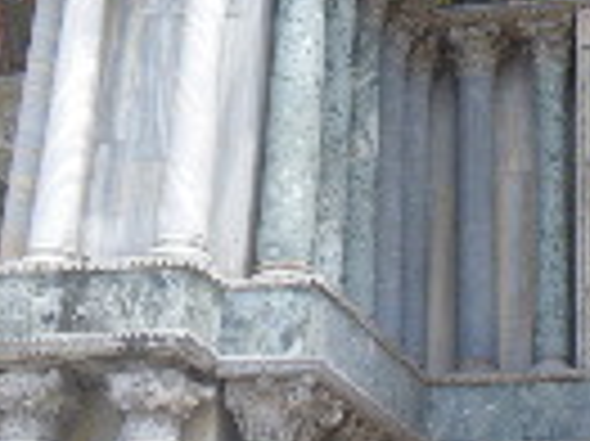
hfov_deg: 19.6
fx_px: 1703
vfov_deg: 14.0
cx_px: 347
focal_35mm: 100
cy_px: -176
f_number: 4.6
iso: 50
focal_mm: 6.1
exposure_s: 1/125
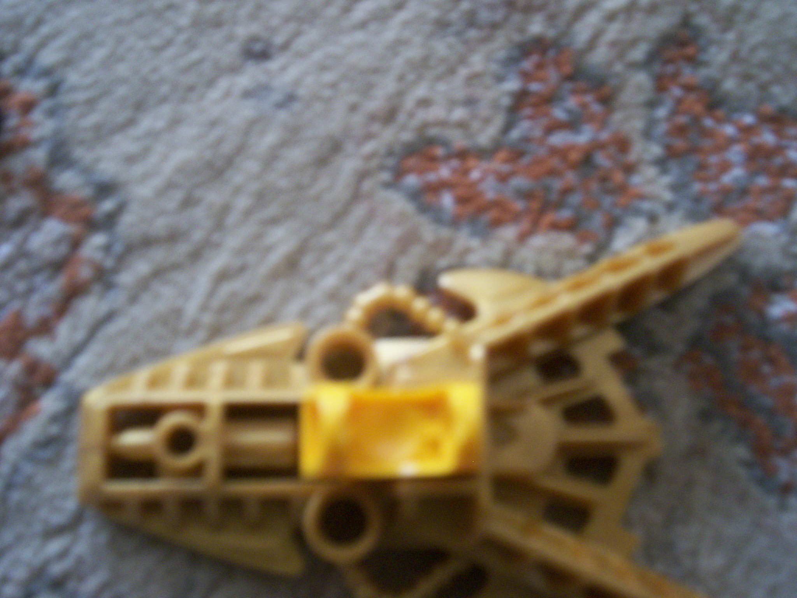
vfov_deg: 39.7
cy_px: 299
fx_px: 829
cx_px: 398
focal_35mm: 36
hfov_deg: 51.4
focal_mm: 5.9
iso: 140
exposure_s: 1/12.5
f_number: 4.5
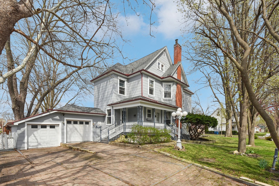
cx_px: 140
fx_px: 116
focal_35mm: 15
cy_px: 93
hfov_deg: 100.4
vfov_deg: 77.3
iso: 400
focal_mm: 10
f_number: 8
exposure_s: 1/800
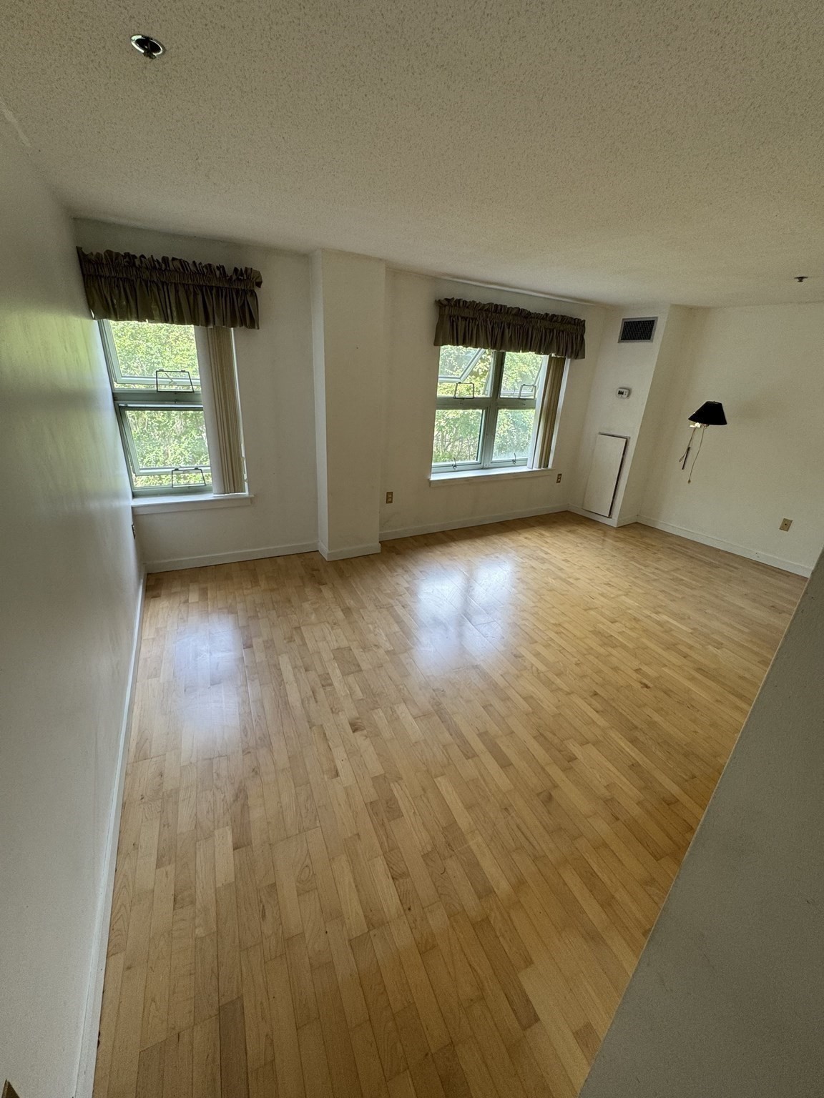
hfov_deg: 85.7
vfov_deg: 102.1
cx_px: 412
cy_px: 549
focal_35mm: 14
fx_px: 444
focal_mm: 2.22
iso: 100
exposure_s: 1/99
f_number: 2.2
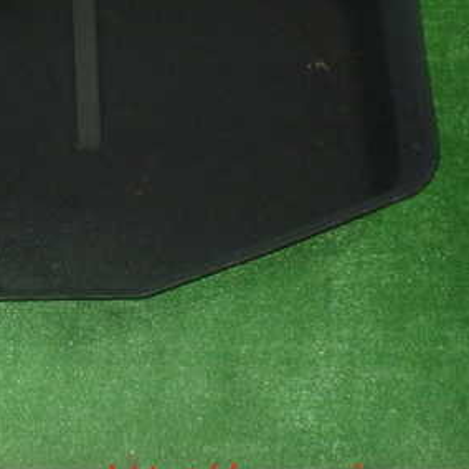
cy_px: 130
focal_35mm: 56
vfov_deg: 30.2
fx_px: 858
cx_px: -13
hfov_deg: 28.4
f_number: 6.3
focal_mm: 5.4
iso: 800
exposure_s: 1/30
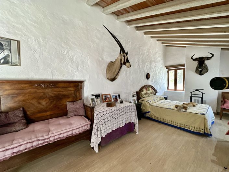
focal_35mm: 14
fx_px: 93
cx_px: 114
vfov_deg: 85.6
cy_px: 86
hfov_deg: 102.1
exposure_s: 1/100
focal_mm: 2.22
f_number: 2.2
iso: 160
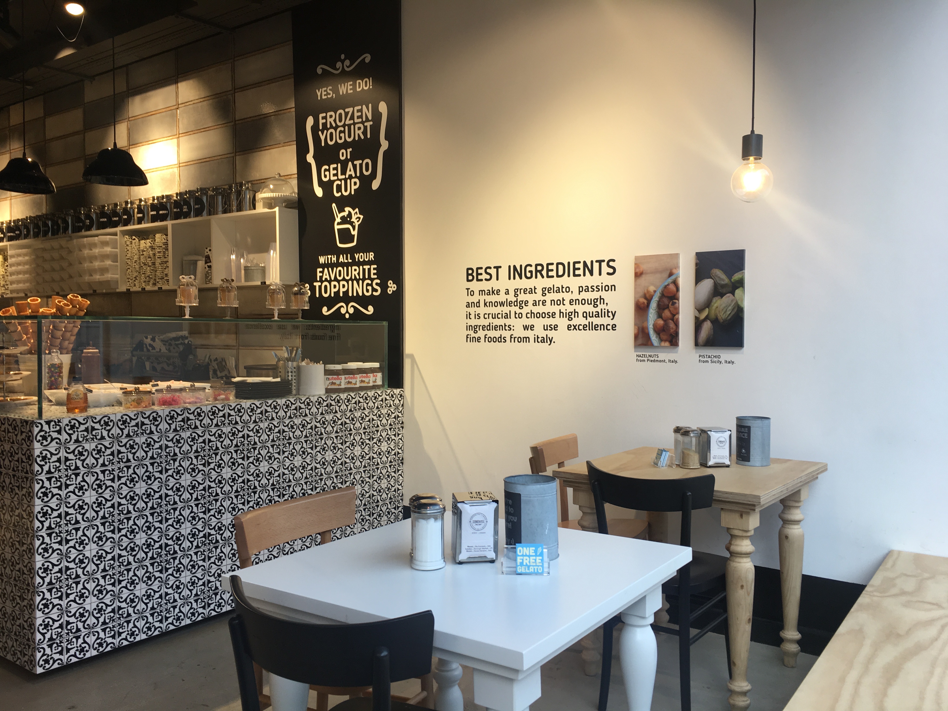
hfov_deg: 61.7
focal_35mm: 29
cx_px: 474
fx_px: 794
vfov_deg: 48.2
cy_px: 356
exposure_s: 1/50
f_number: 2.2
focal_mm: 4.15
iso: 25
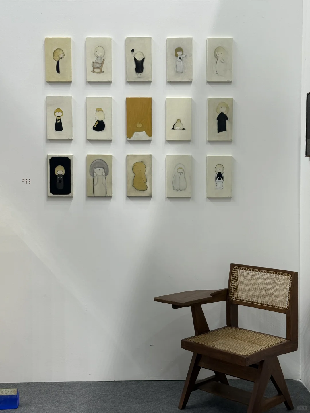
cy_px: 206
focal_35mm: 48
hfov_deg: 30.3
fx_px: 573
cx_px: 155
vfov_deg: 39.7
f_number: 1.78
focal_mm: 6.76
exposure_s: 1/50
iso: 50
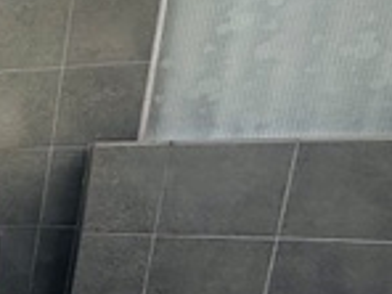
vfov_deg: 20.9
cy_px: 340
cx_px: -501
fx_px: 747
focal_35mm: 66
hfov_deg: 16.2
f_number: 2.2
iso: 40
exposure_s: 1/955
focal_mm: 2.22
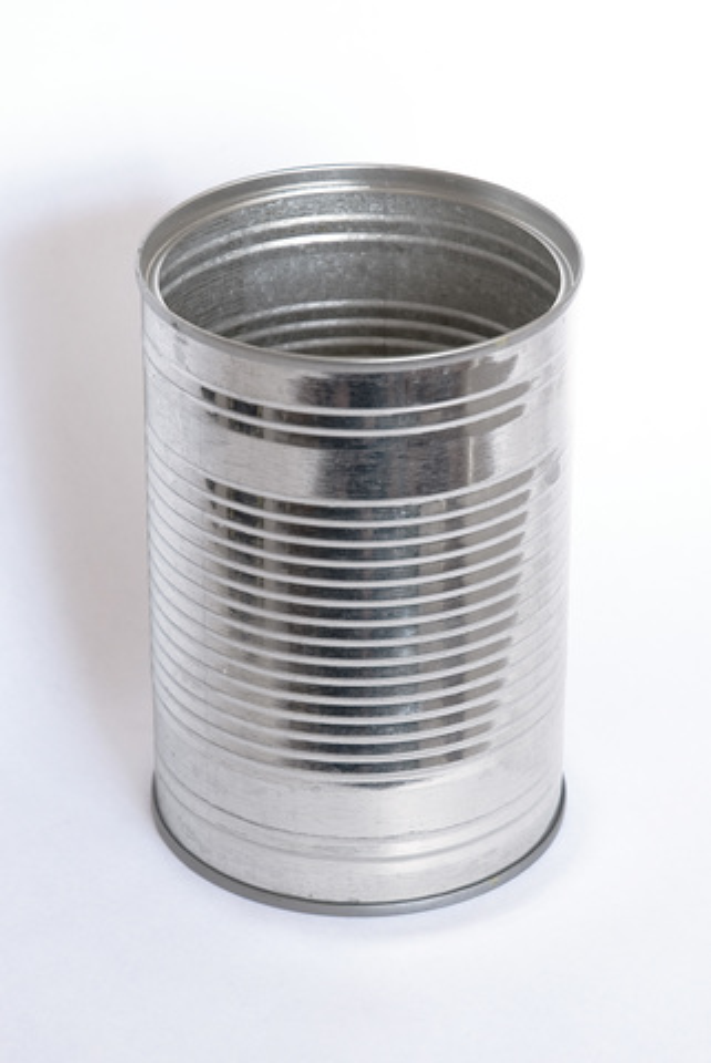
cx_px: 356
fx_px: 3104
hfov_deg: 13.1
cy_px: 532
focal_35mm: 105
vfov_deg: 19.4
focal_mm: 70
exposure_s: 1/3
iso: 100
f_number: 7.1
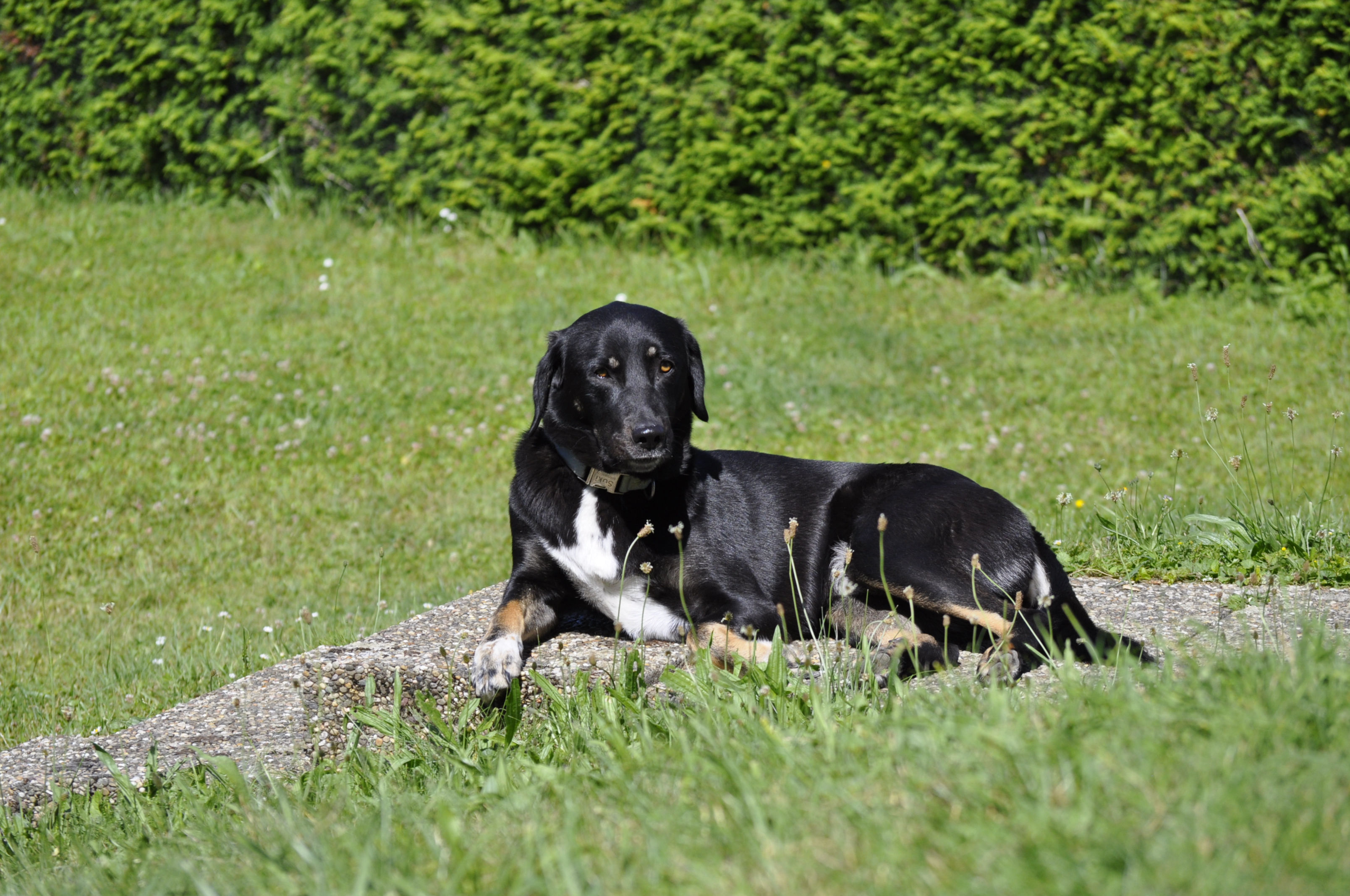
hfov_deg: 13.4
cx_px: 675
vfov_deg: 8.9
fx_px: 5730
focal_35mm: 153
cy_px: 448
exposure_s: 1/1600
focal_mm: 102
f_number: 6.3
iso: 400
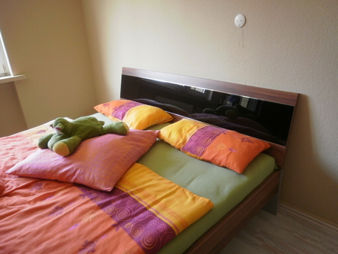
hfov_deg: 67.3
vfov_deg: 53.1
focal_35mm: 26
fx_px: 254
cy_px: 127
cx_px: 169
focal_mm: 4.65
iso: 125
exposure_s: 1/25
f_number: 2.6
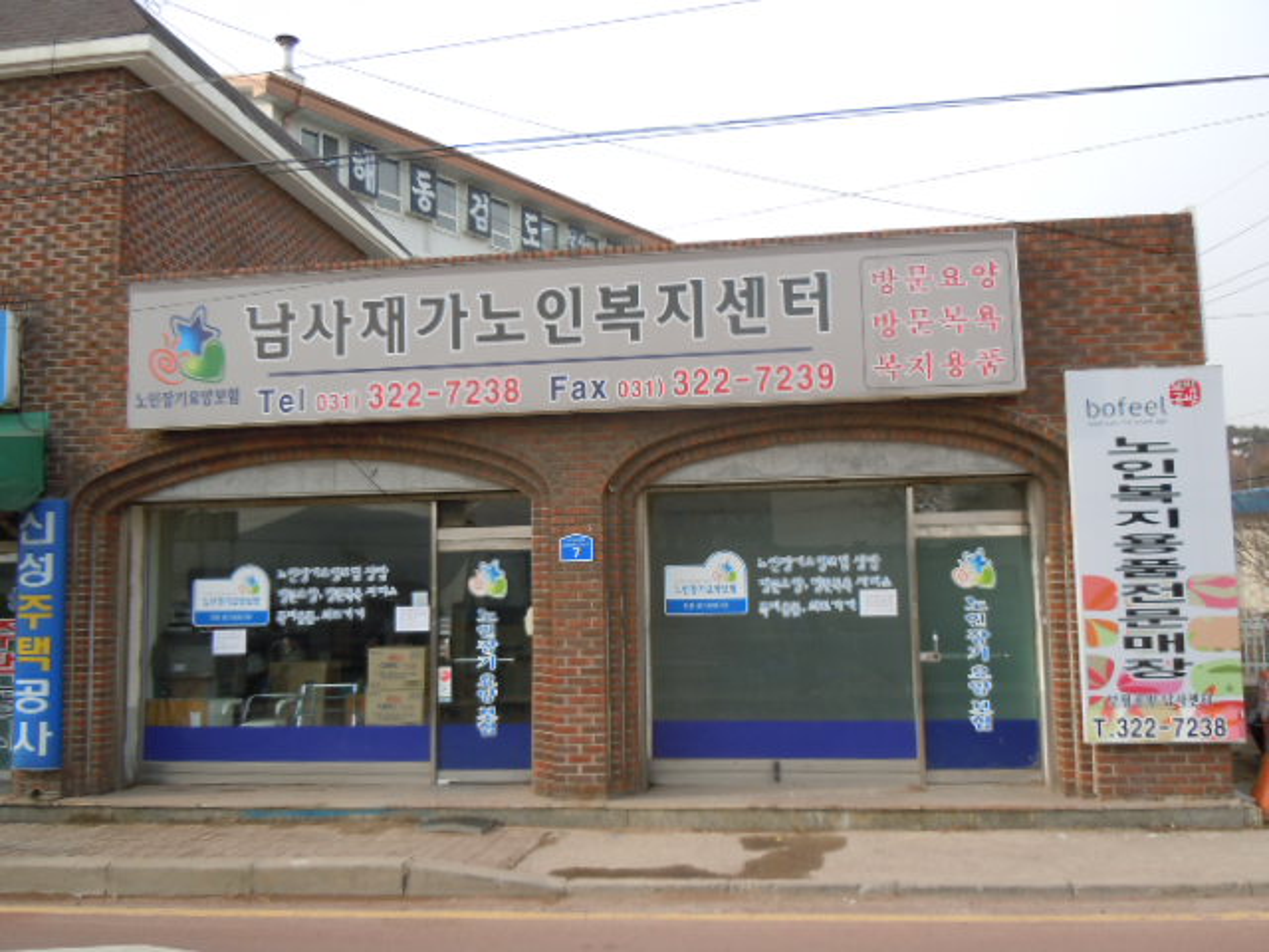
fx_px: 1100
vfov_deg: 46.8
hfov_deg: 60.0
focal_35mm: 30
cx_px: 634
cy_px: 476
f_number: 3.5
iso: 100
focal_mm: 5.4
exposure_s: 1/320
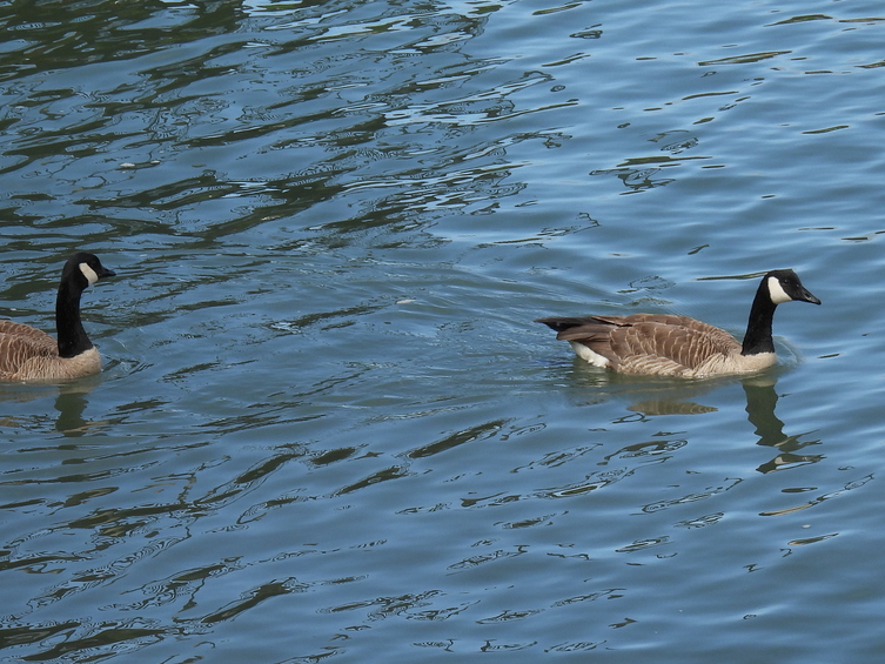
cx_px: 434
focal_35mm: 408
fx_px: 10433
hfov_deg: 4.9
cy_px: 400
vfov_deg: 3.6
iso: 100
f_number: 4.5
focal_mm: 42.8
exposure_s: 1/640
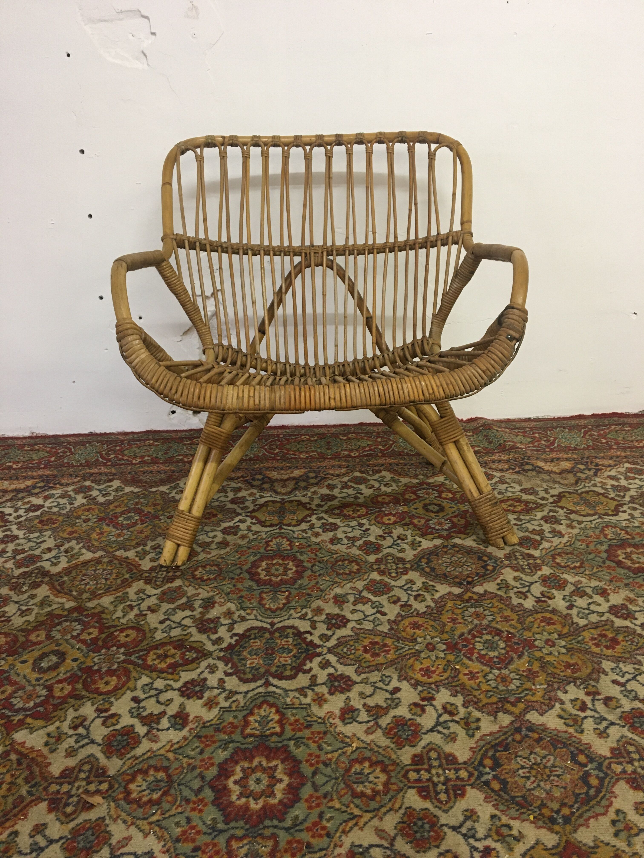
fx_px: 719
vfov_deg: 61.7
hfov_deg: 48.2
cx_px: 322
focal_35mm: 29
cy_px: 429
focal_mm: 4.15
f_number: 2.2
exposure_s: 1/33
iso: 160
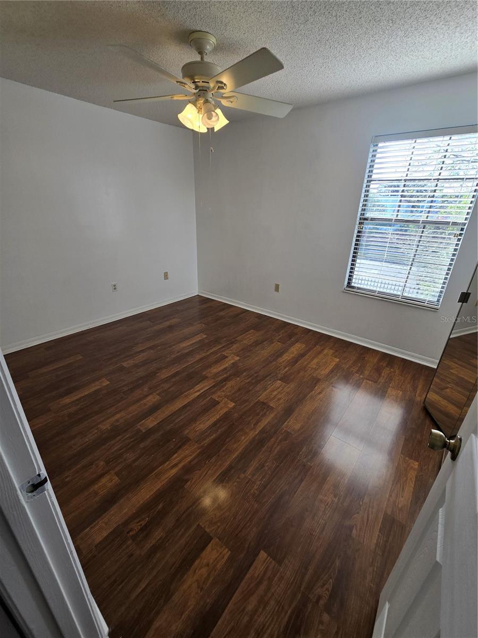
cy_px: 319
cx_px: 239
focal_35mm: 13
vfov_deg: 106.2
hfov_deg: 89.9
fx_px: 239
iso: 50
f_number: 2.2
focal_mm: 2.2
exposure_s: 1/158
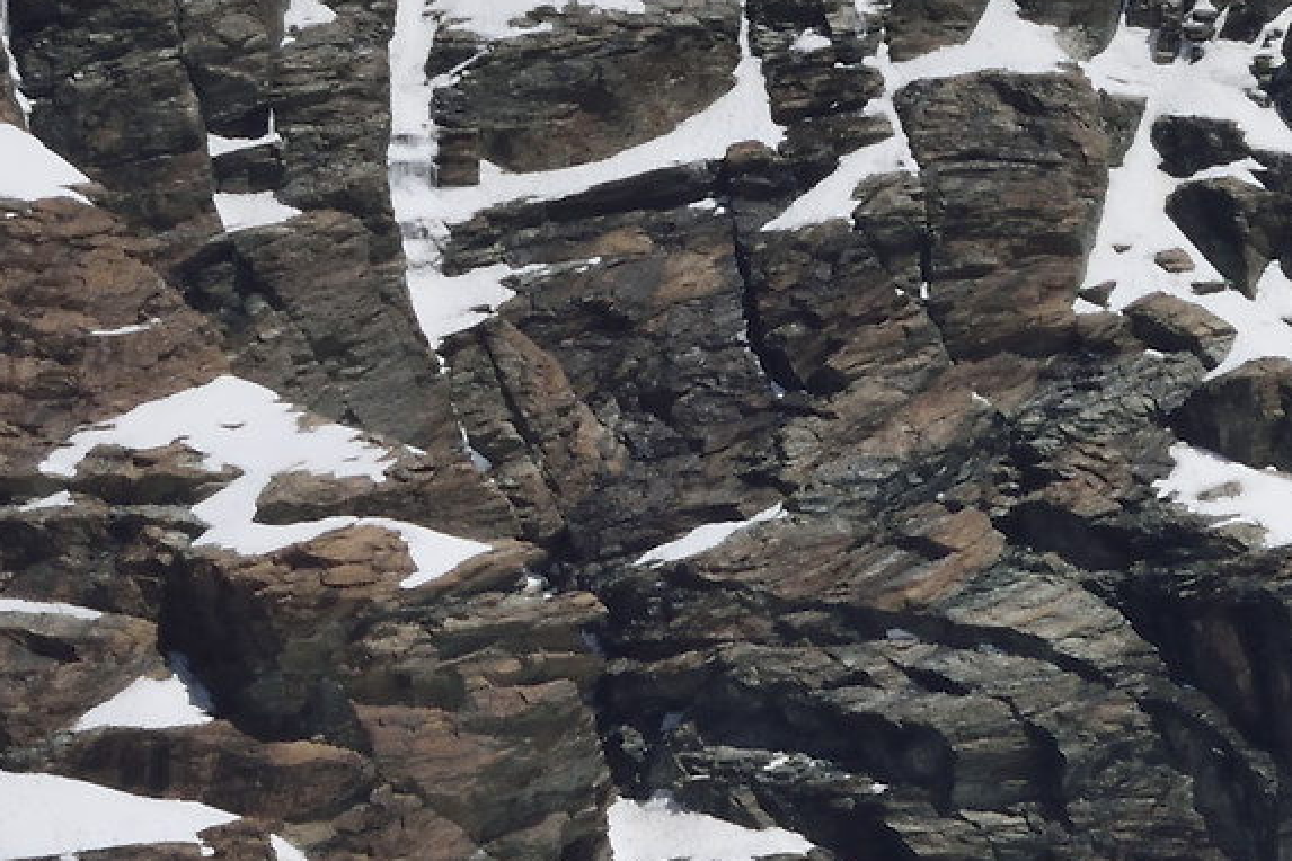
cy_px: 1073
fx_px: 27058
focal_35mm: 754
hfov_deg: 2.7
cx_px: 2480
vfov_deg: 1.8
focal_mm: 120
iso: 220
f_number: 20
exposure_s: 1/200
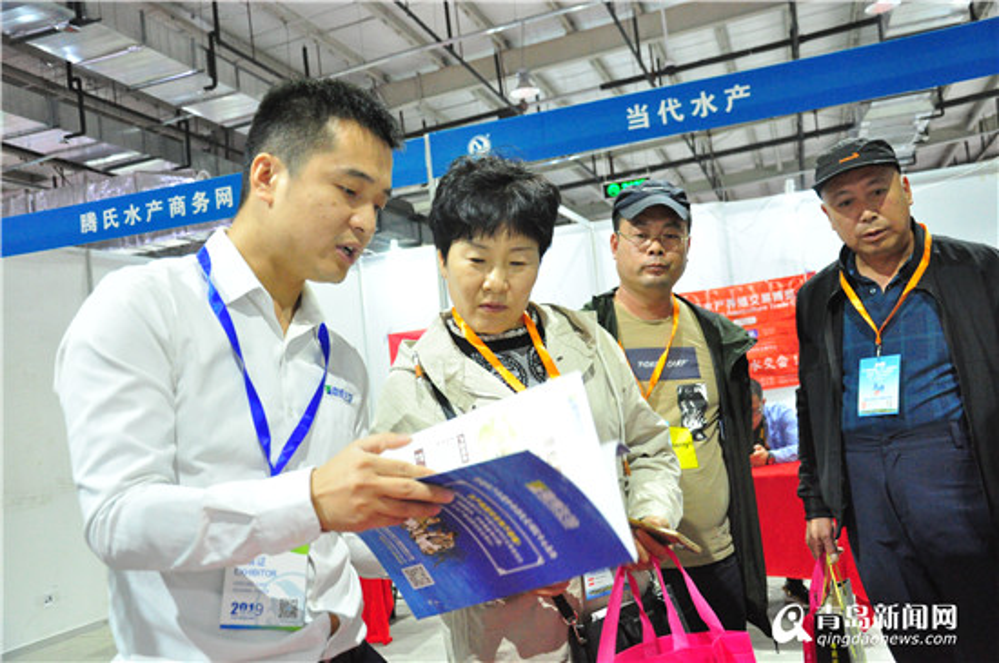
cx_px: 500
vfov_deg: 39.9
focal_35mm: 33
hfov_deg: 57.3
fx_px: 914
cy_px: 332
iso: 3200
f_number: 3.8
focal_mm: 22
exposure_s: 1/40
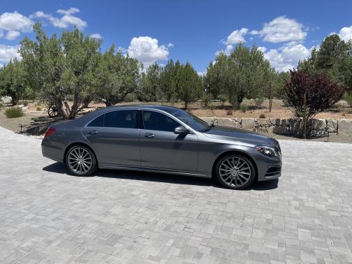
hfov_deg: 67.3
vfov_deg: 53.1
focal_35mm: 26
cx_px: 176
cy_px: 132
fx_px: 264
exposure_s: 1/4464
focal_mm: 4.2
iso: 32
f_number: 1.6
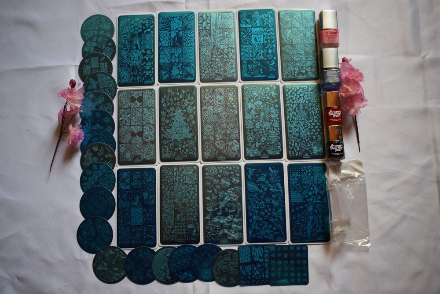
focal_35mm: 36
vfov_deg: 36.9
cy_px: 147
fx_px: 440
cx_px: 220
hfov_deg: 53.1
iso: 2000
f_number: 4
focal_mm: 24
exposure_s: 1/60
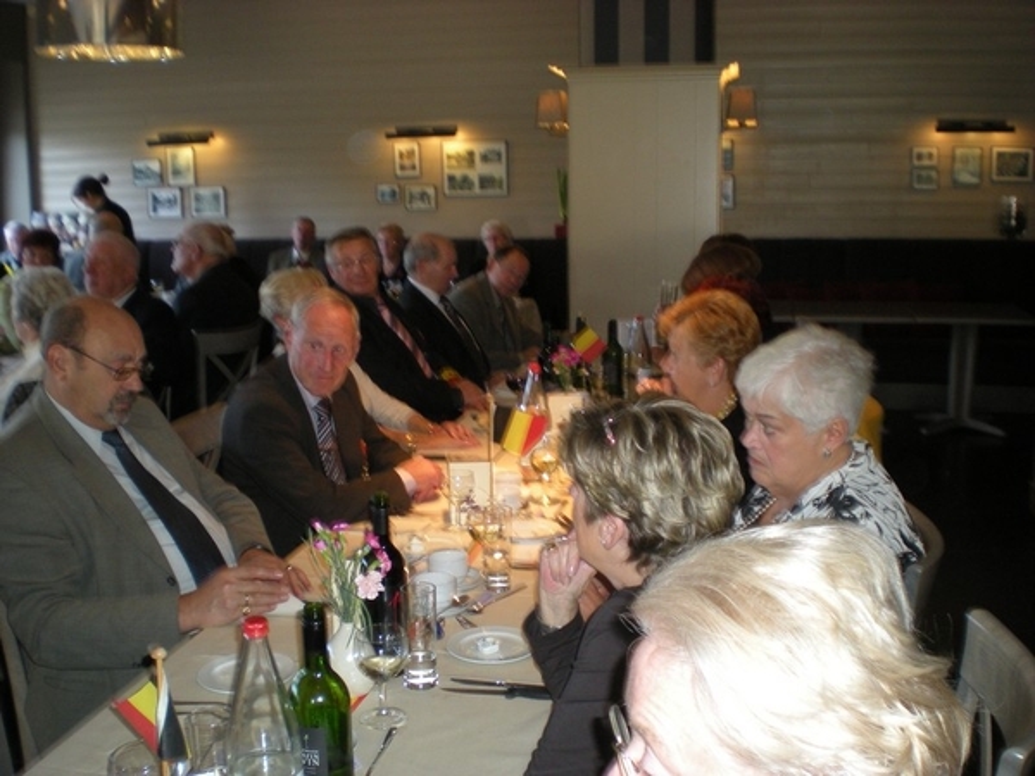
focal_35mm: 38
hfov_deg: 49.0
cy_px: 388
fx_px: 1136
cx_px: 518
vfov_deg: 37.7
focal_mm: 6.3
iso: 157
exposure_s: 1/30
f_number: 3.1
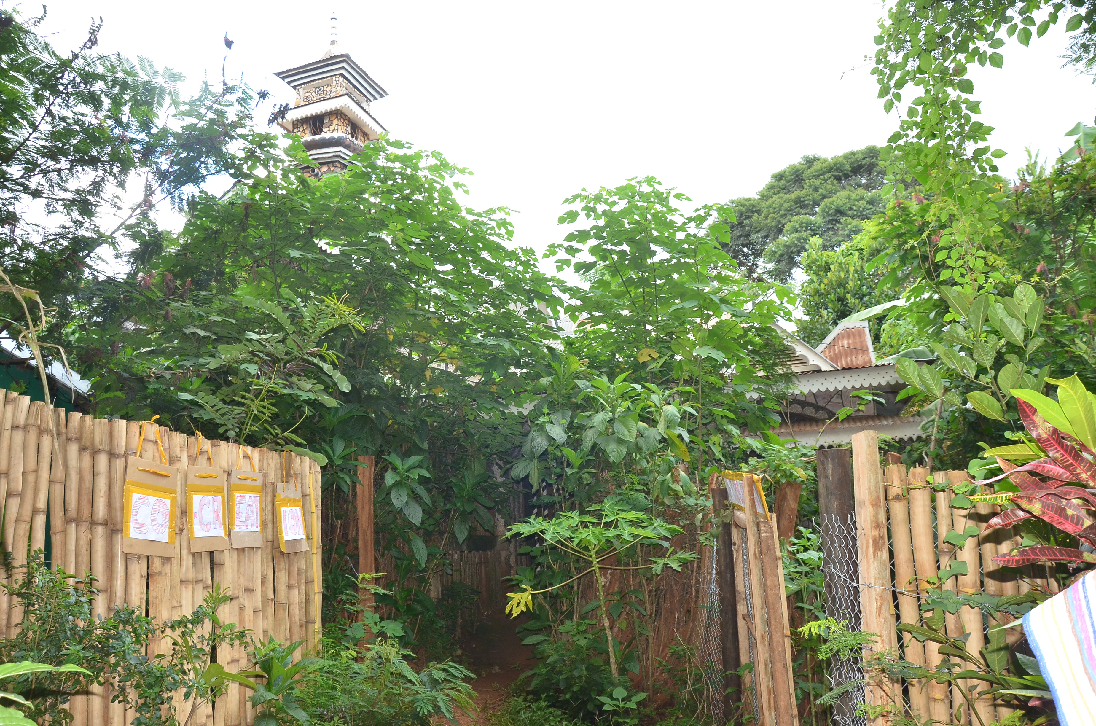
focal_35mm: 27
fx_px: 820
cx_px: 548
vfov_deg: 47.7
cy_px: 363
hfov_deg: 67.5
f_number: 7.1
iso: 640
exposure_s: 1/160
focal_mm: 18
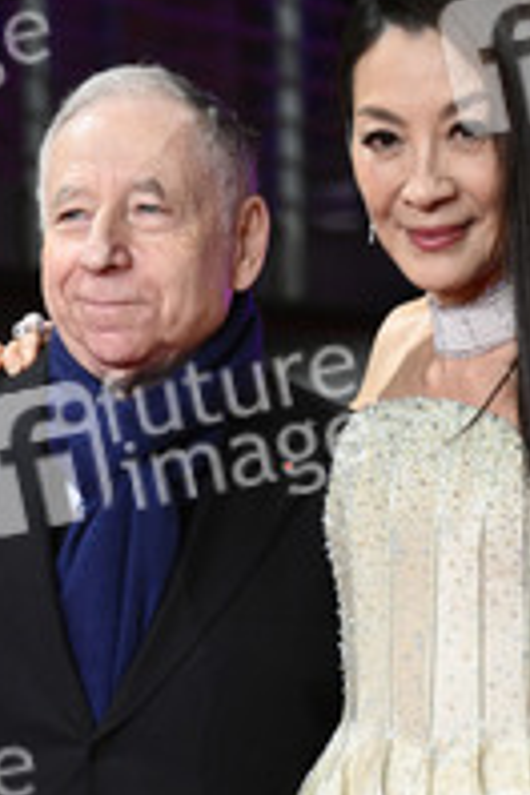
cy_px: 642
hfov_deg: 5.5
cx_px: 281
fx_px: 5565
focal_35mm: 252
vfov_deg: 8.2
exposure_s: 1/200
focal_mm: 125
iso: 5000
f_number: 5.6
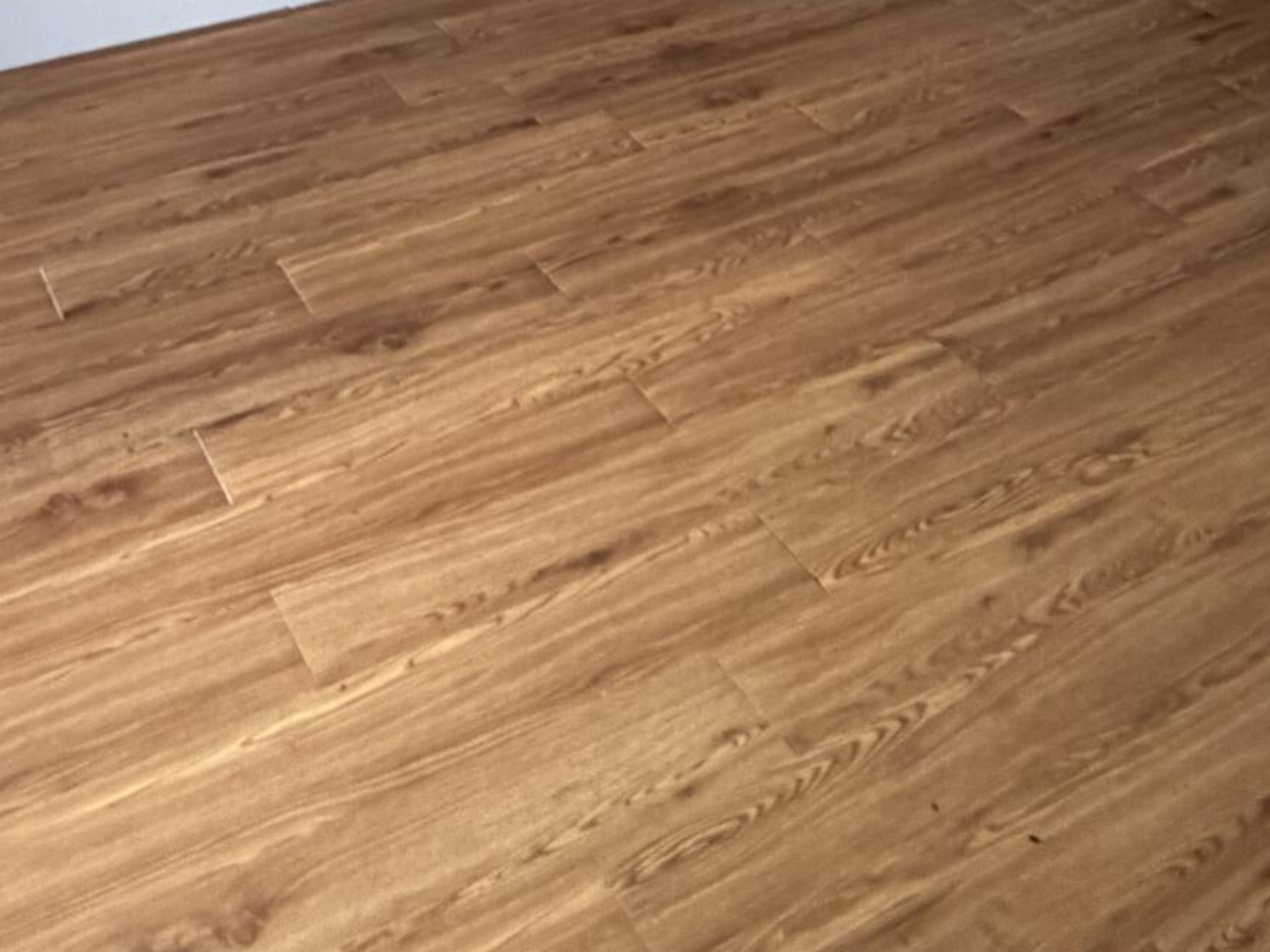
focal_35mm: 48
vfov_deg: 23.3
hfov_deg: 39.6
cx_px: 702
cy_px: -536
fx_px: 1761
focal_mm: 2.22
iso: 320
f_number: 2.2
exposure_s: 1/70
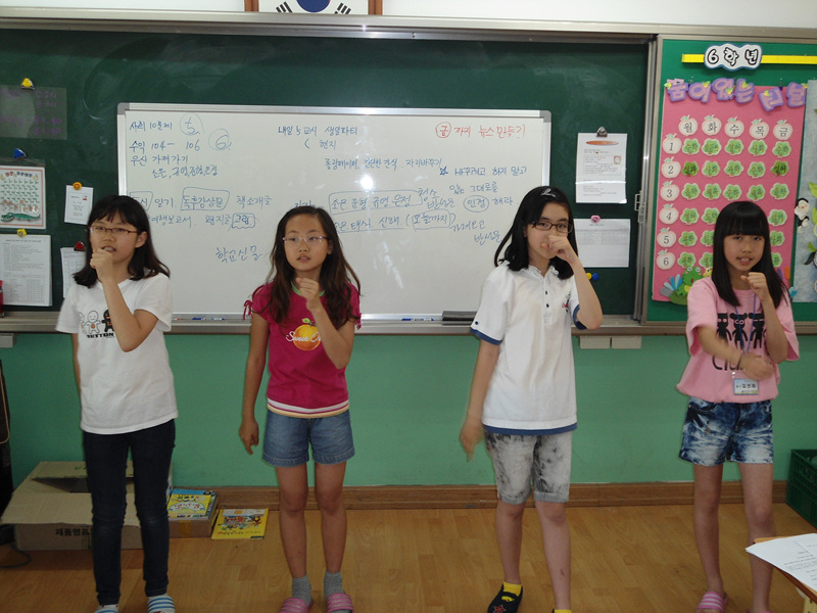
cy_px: 306
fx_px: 873
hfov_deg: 50.1
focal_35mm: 37
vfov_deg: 38.7
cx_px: 408
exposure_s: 1/40
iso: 200
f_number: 3.2
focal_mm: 6.7
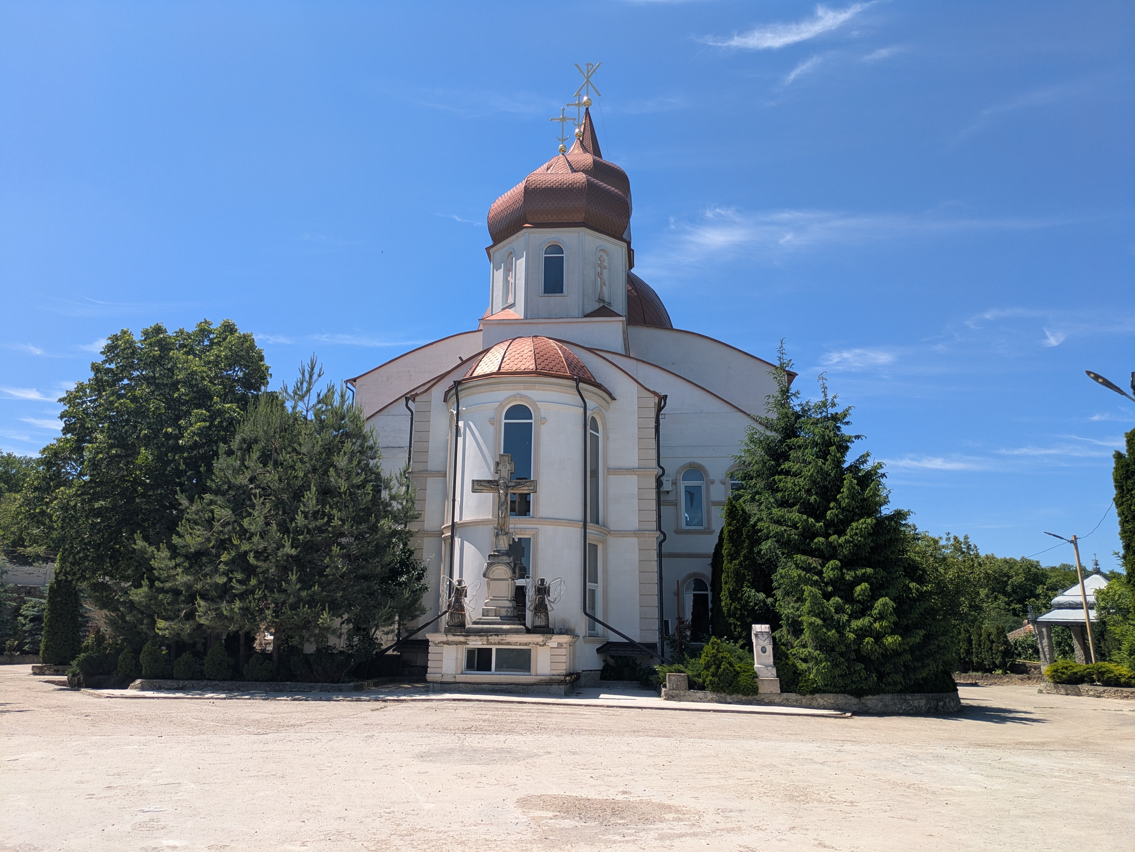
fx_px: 820
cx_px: 568
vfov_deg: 54.9
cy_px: 426
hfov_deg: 69.4
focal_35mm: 25
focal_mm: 5.43
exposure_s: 1/1919
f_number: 1.89
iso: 47
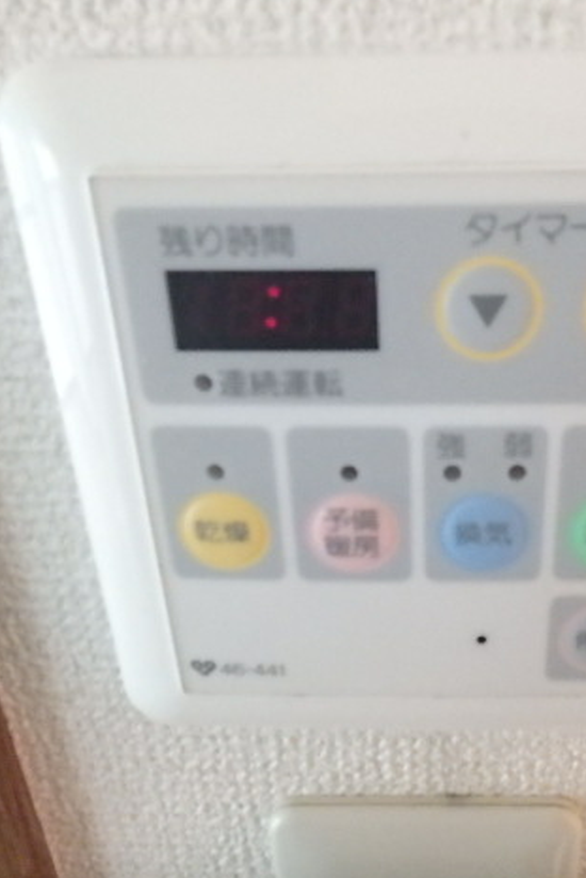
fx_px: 732
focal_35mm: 30
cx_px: 411
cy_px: 437
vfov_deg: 61.9
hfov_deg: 42.8
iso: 1600
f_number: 3.5
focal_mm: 3.7
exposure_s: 1/6
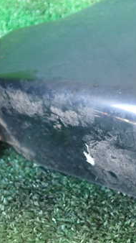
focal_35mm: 58
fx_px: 372
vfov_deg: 35.8
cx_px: 142
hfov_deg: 20.0
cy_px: 90
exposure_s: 1/30
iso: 400
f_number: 2.3
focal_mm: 5.4
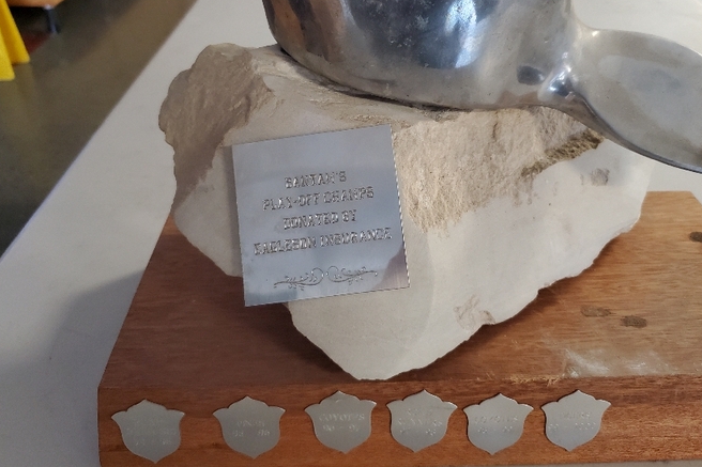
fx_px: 643
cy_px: 159
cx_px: 399
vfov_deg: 39.5
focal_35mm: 33
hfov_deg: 57.0
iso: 250
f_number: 1.5
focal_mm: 4.3
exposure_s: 1/40
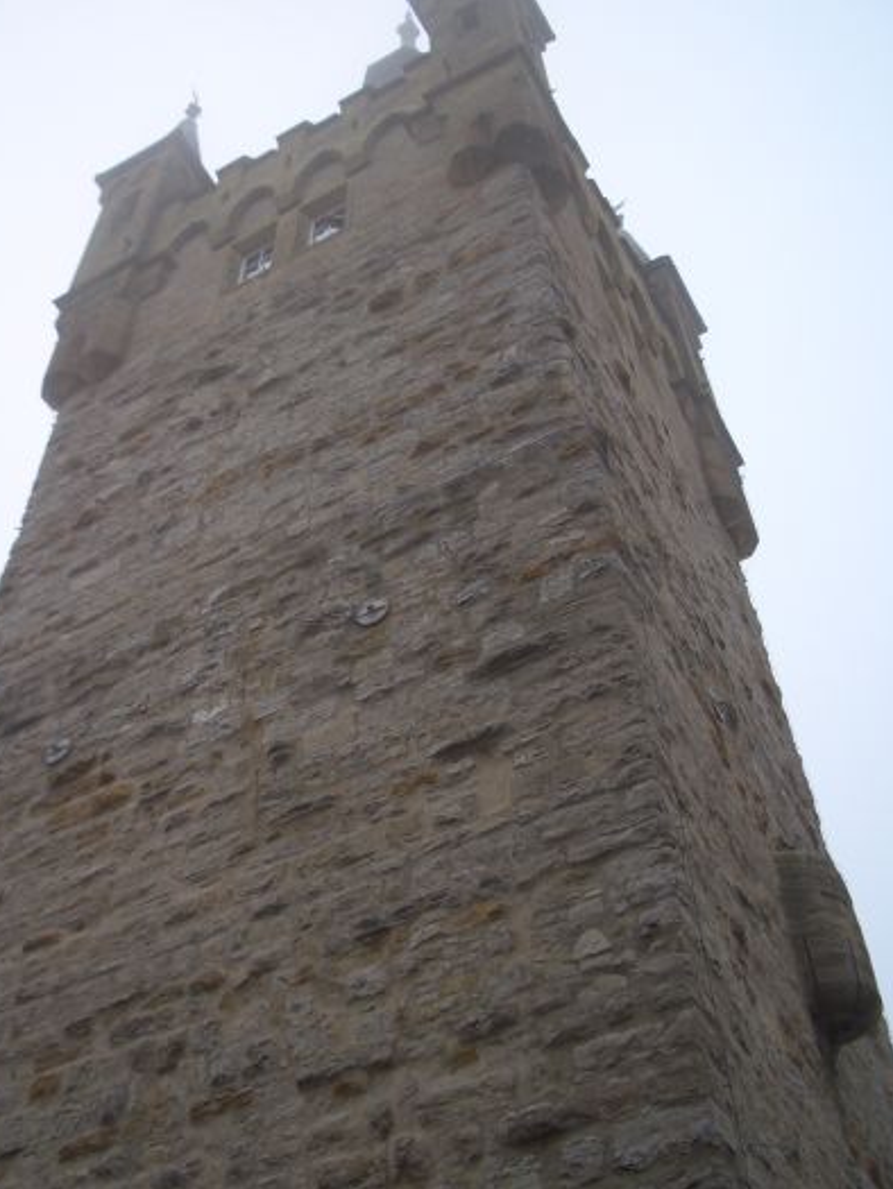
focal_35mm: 40
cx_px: 406
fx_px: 1375
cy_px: 605
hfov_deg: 35.9
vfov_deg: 46.8
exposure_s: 1/160
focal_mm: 5.8
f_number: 2.6
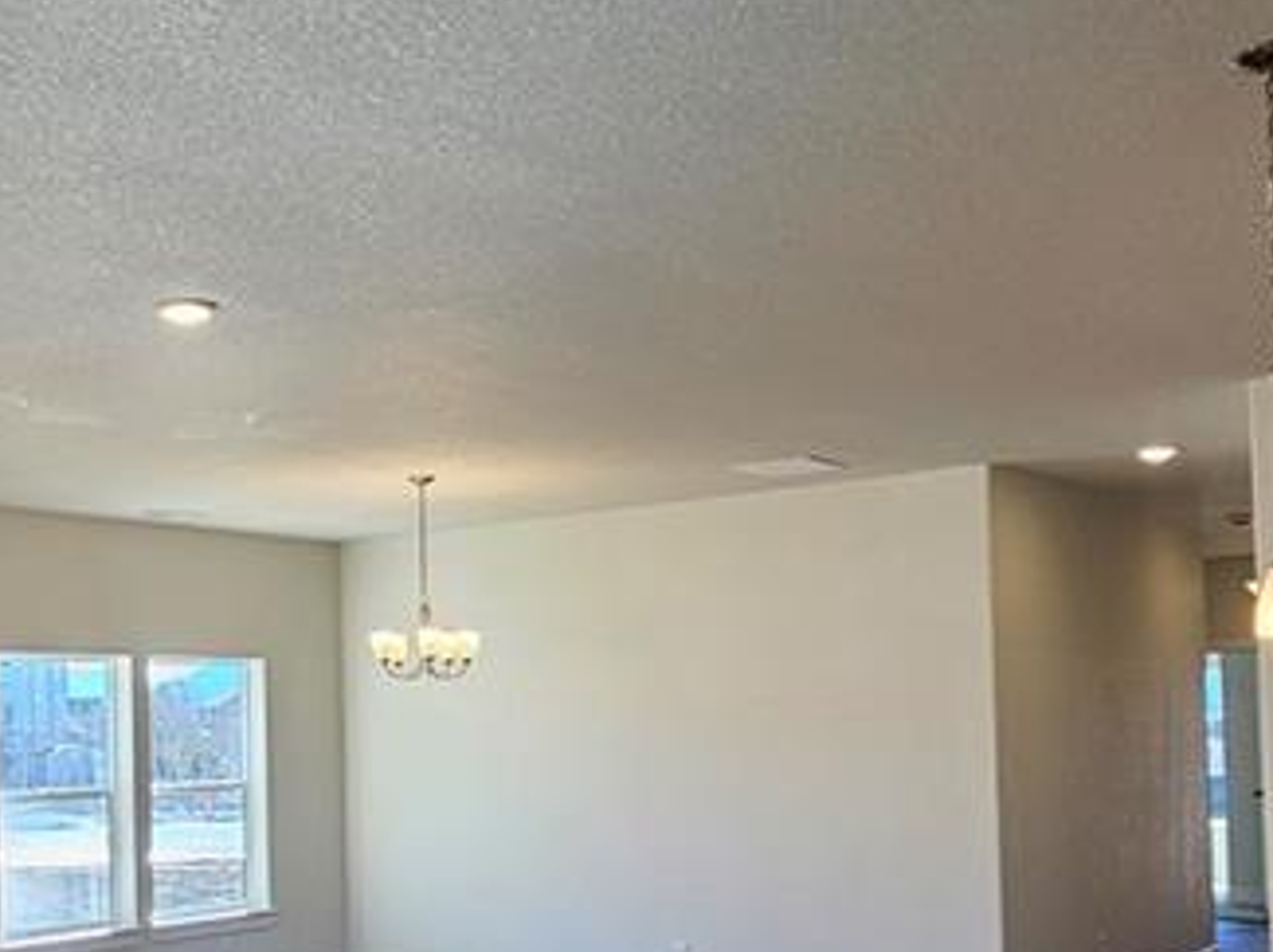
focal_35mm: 41
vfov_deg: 34.5
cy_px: 688
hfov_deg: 44.5
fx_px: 1506
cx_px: 341
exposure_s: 1/120
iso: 64
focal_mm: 2.2
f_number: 2.2
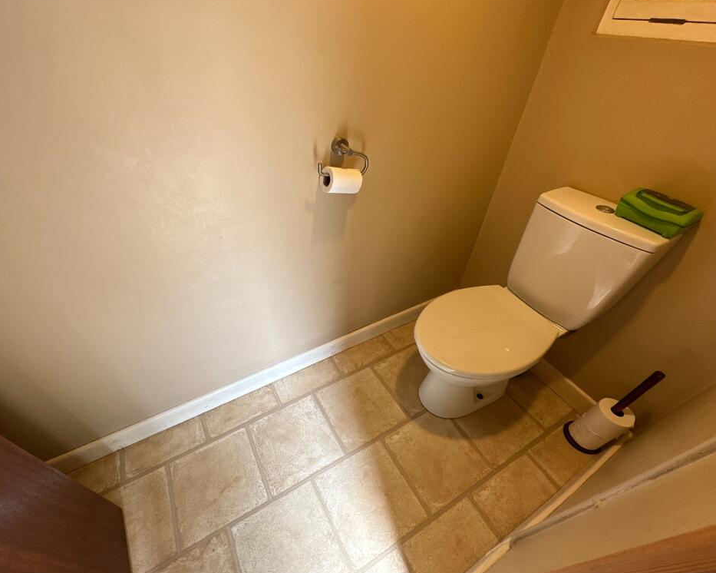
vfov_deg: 84.0
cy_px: 283
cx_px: 329
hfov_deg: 96.6
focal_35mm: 15
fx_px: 318
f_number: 2.2
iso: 80
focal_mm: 2.22
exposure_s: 1/99
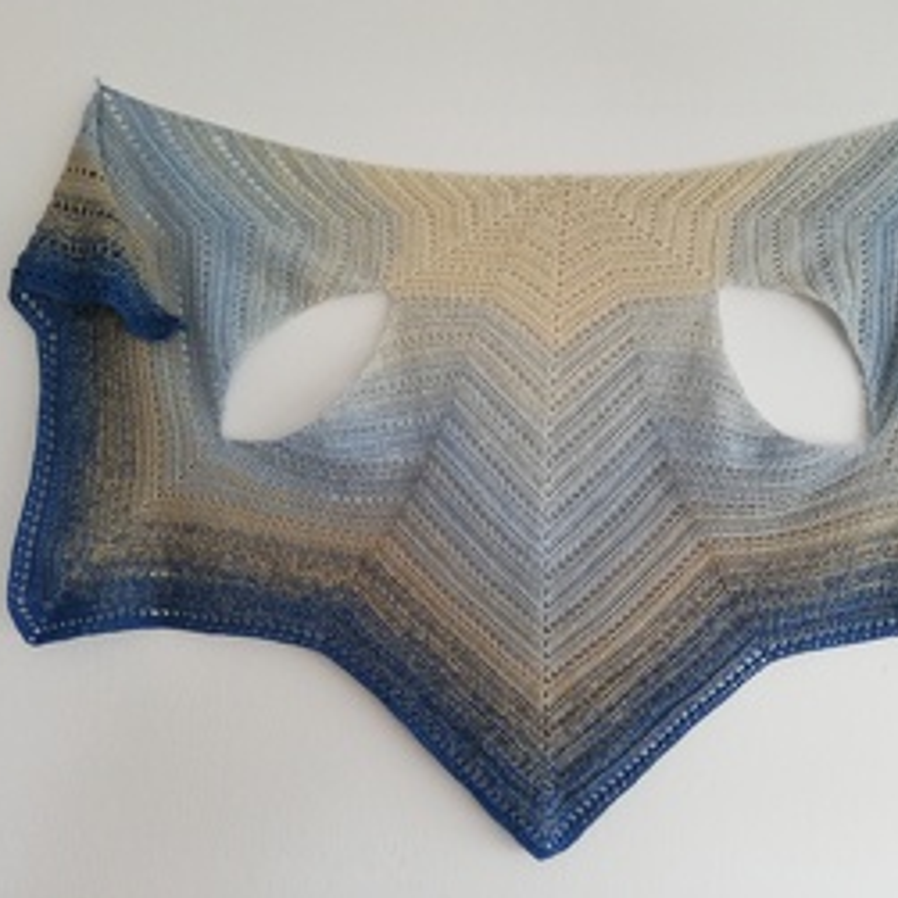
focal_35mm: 32
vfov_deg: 51.1
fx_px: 939
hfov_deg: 51.0
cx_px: 510
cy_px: 433
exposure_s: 1/30
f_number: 2.2
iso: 160
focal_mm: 3.81
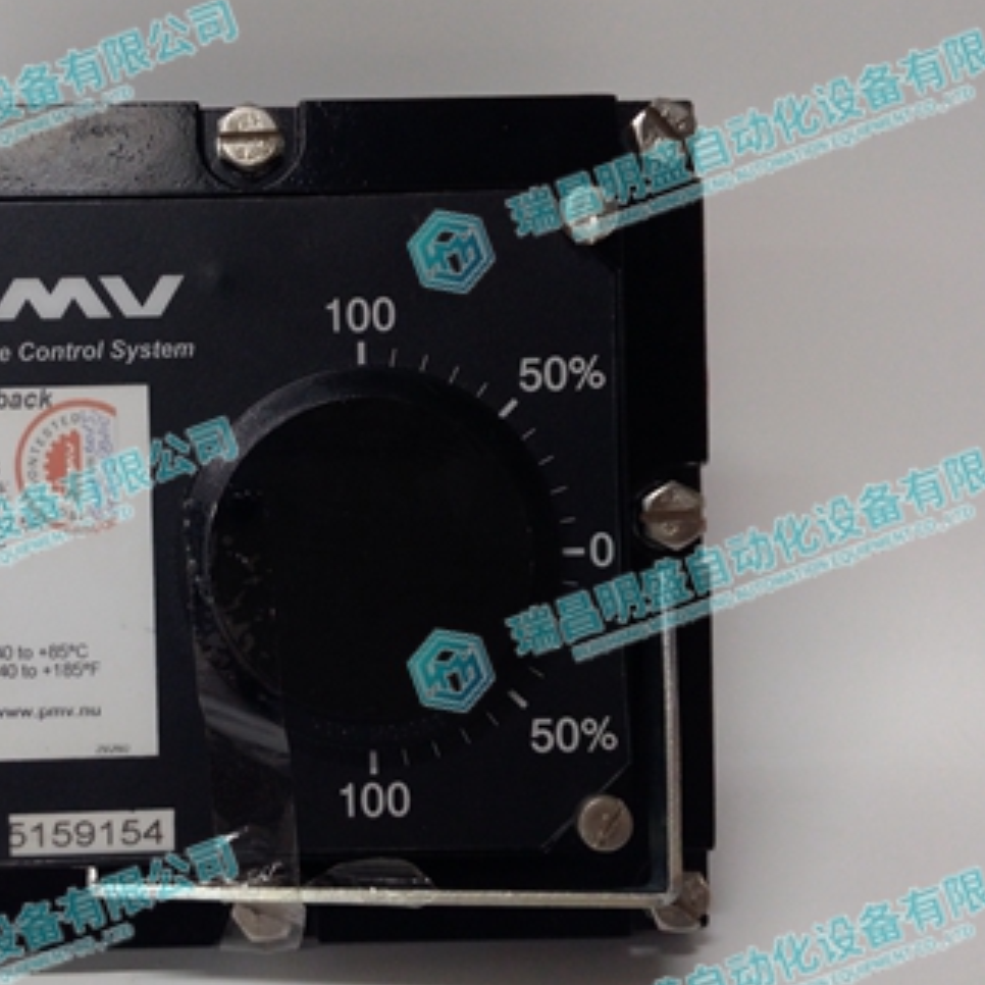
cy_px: 500
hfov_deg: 43.7
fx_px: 1191
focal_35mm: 37
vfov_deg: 44.9
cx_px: 266
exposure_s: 1/33
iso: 231
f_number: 2
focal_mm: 3.79
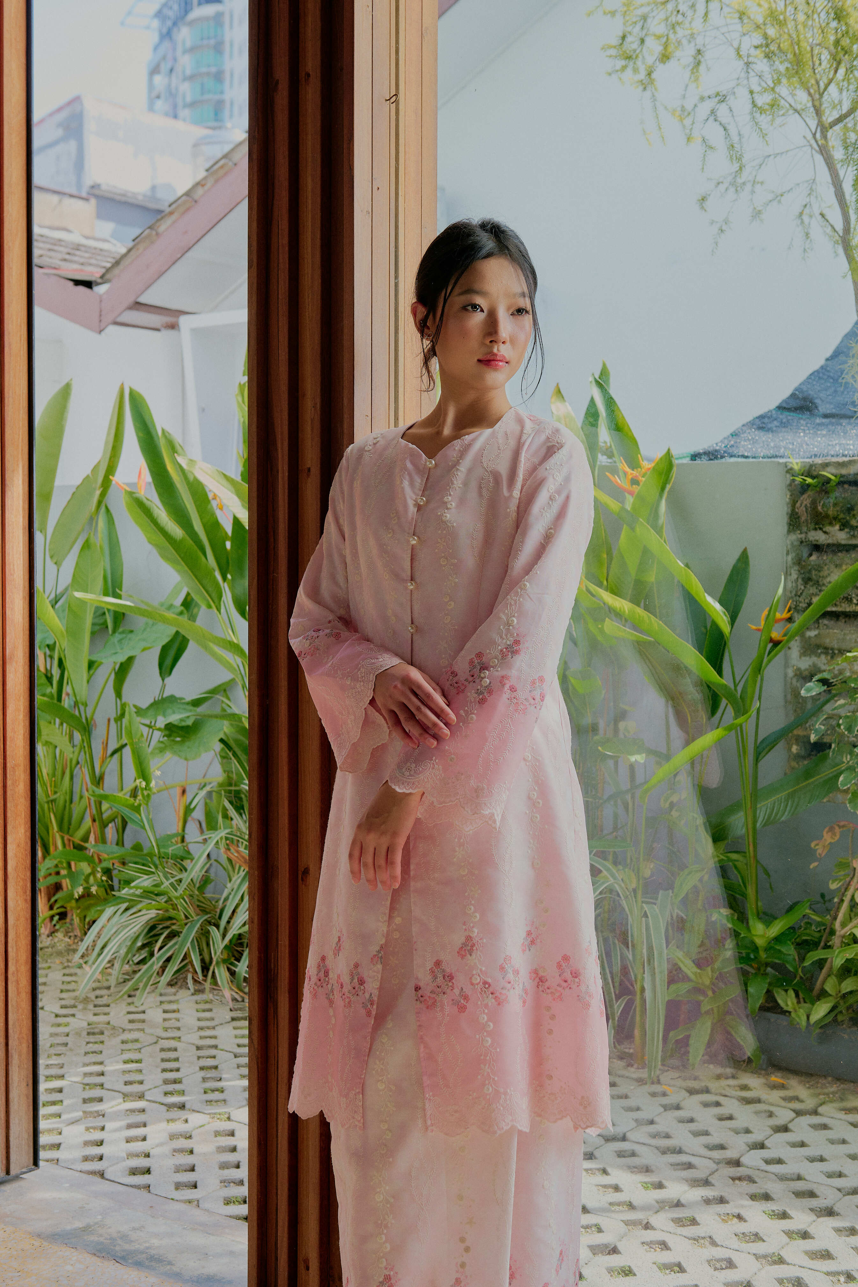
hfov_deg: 28.1
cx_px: 429
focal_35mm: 48
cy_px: 644
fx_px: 1716
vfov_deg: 41.1
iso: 200
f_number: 6.3
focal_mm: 48
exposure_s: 1/125
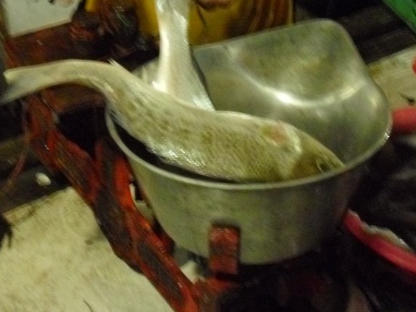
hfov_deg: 28.1
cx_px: 185
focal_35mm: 69
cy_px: 72
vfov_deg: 21.1
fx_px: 829
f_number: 2.8
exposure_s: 1/10
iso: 800
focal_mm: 6.2
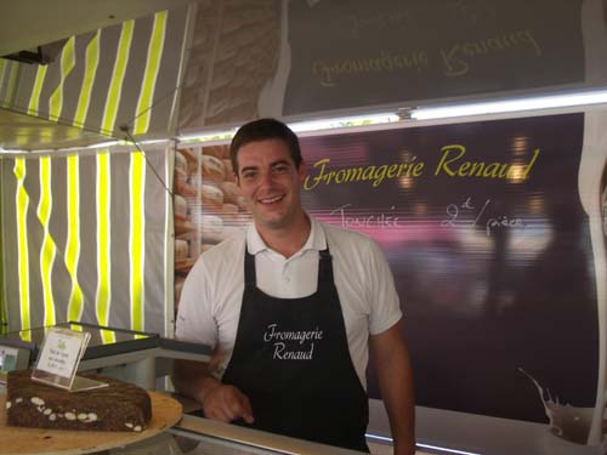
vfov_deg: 35.1
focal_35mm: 41
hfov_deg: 45.8
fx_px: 719
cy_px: 228
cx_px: 304
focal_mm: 6.8
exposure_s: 1/80
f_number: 2.8
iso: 80
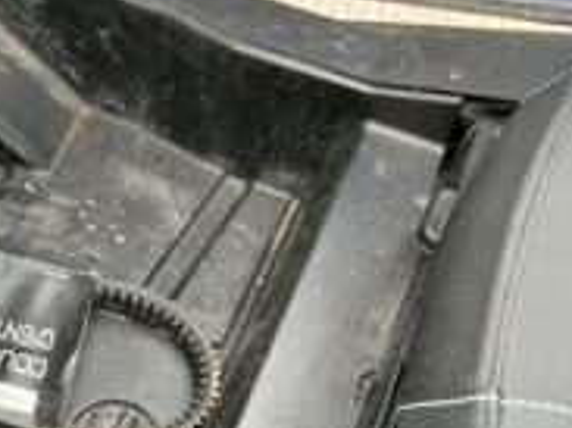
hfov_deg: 31.9
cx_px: 38
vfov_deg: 25.5
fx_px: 941
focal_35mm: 57
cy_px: 272
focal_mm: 3
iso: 160
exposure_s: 1/60
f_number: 1.8
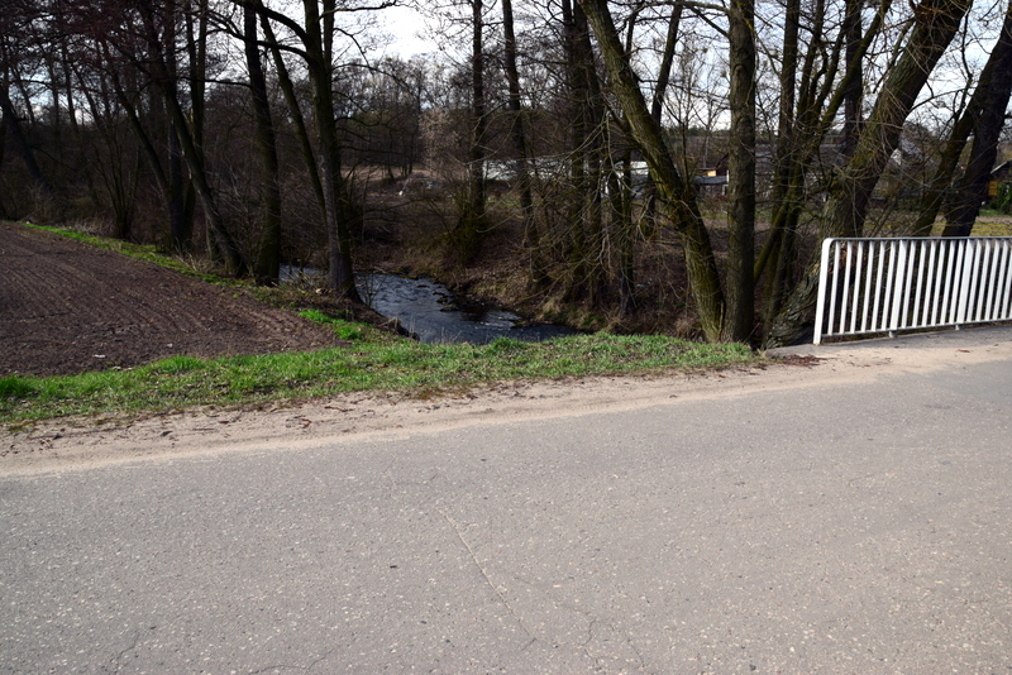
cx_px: 506
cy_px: 338
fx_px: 759
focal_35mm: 27
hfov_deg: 67.4
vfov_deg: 48.0
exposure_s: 1/160
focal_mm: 18
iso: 400
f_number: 9
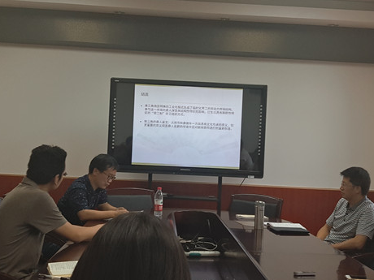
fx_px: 357
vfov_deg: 42.9
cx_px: 187
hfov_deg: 55.4
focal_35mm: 33
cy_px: 142
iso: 80
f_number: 2.2
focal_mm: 4.73
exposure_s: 1/33
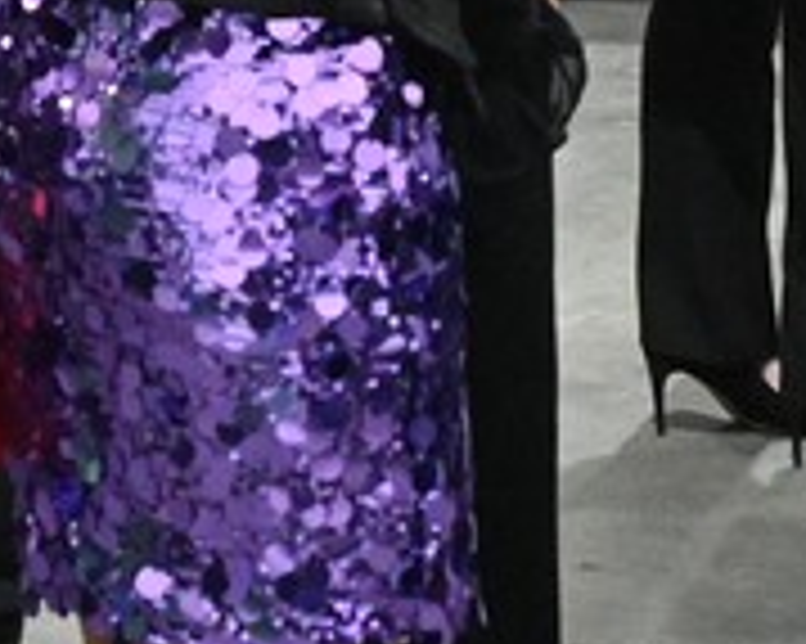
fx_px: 4959
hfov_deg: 9.3
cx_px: 153
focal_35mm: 208
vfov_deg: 7.3
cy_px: -333
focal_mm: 22
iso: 5000
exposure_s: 1/125
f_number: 5.6
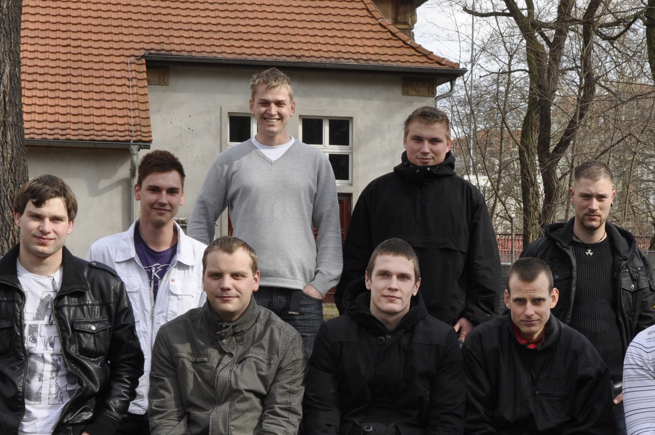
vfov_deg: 17.1
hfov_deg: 25.4
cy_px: 367
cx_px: 485
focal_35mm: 79
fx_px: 1436
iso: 400
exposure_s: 1/200
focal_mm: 26
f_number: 11
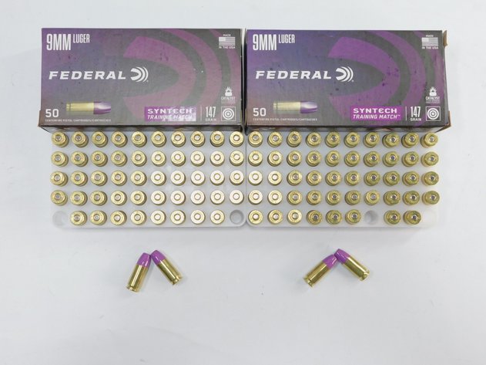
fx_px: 561
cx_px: 243
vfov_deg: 35.9
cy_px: 182
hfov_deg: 46.8
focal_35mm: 40
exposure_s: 1/160
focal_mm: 7.1
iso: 125
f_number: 3.6
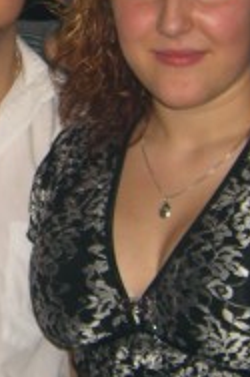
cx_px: -92
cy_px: 106
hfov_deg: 10.6
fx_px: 1315
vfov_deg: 16.2
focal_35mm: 126
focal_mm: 7.9
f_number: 2.8
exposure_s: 1/60
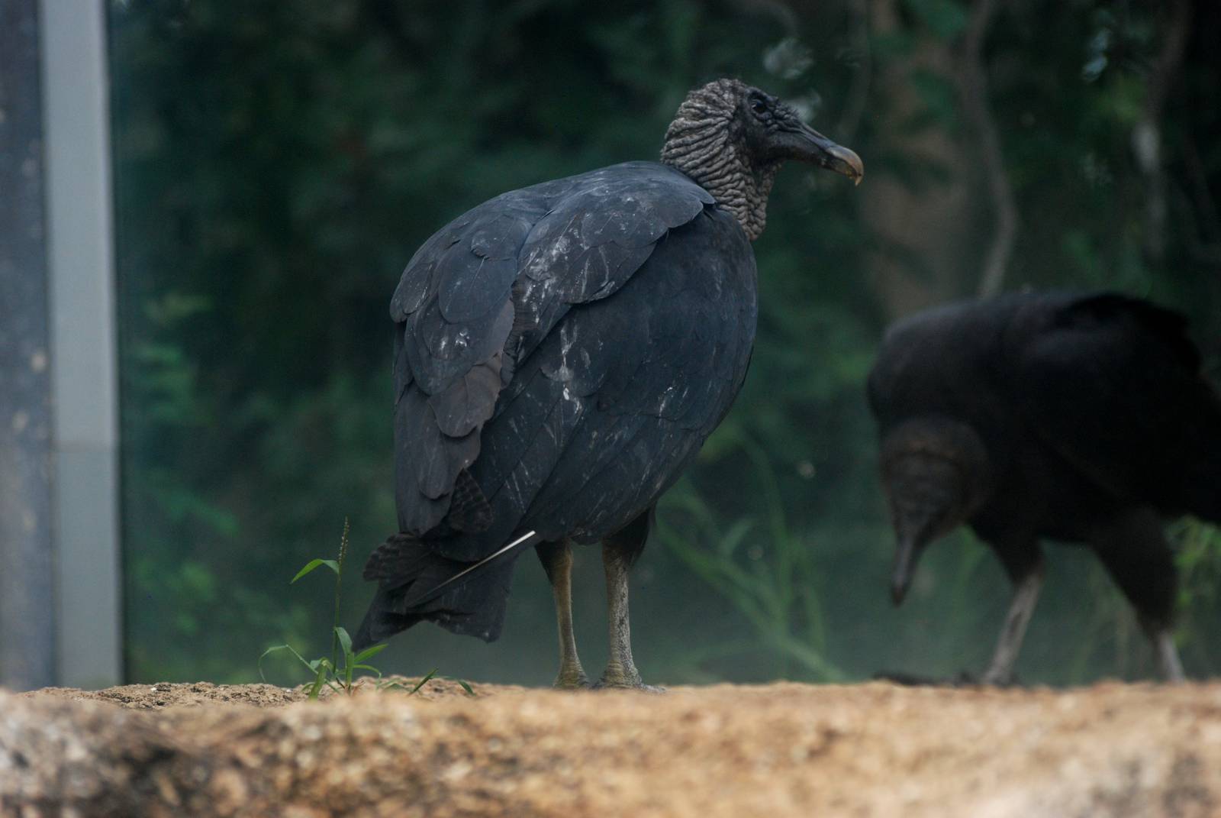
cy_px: 409
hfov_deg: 8.1
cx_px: 610
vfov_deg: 5.4
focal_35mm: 255
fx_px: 8659
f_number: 4.5
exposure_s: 1/160
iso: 400
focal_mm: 170
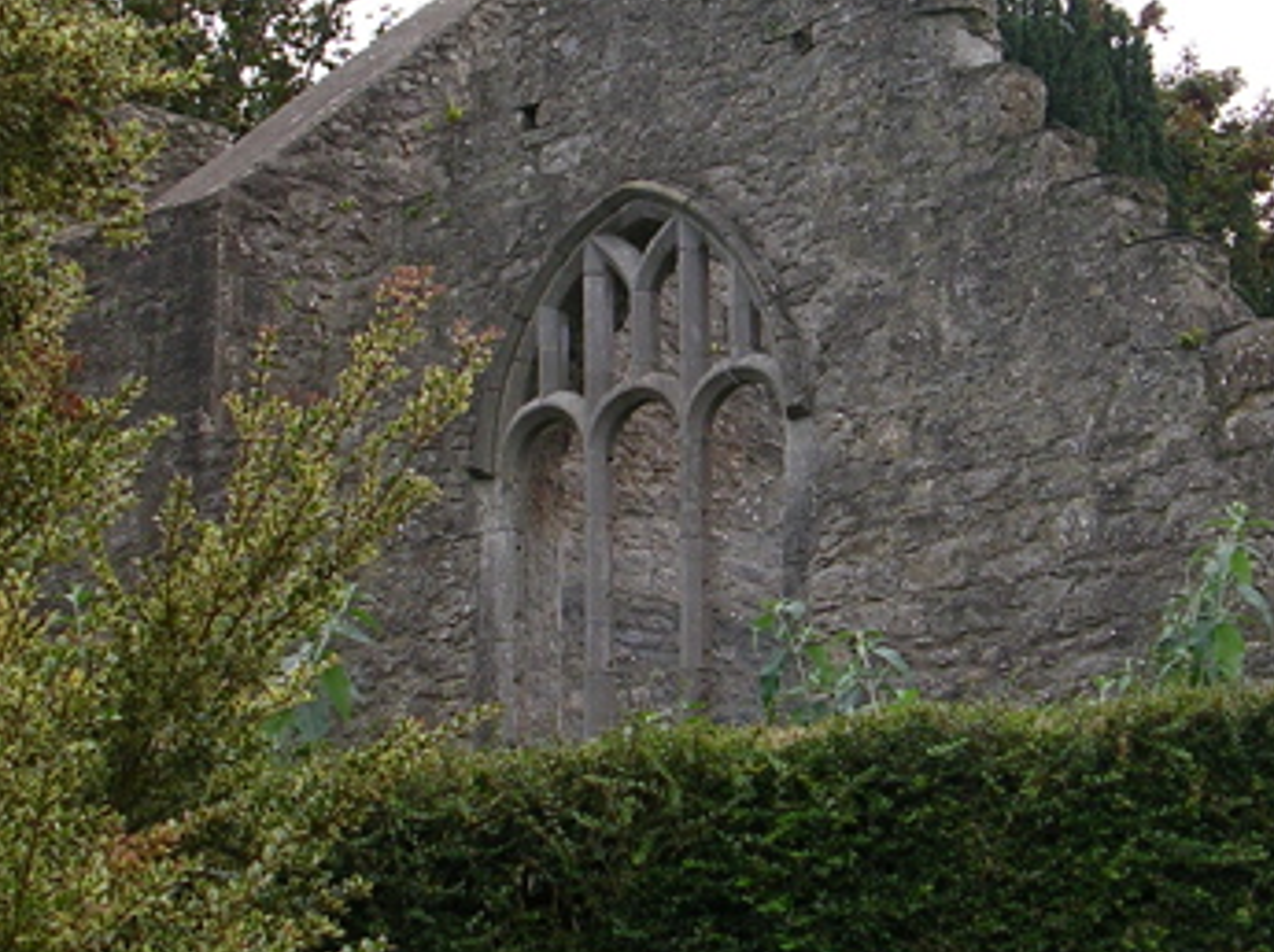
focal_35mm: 91
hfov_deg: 21.5
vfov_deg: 16.2
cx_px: 772
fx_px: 3346
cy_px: 413
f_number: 3.1
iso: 50
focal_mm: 7.5
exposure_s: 1/160
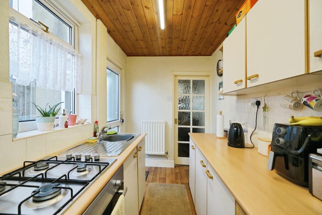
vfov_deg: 73.8
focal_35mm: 16
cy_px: 108
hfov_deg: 96.7
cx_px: 161
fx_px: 143
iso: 1250
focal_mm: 16
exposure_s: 1/100
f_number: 7.1
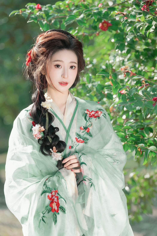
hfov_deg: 10.7
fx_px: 837
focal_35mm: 128
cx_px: 78
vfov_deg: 16.0
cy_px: 118
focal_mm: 128
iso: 320
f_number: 2.8
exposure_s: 1/500
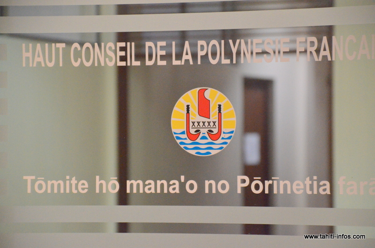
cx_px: 188
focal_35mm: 183
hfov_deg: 11.3
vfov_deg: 7.5
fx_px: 1902
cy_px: 124
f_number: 5.6
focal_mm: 122
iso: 5000
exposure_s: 1/125
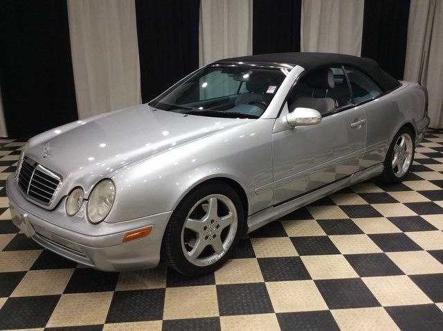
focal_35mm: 32
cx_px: 222
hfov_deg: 56.9
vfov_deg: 44.1
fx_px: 409
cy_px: 166
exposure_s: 1/33
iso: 40
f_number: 2.4
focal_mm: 3.3
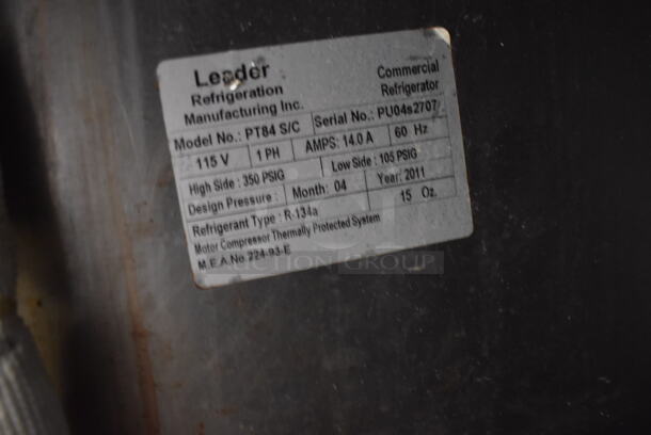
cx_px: 326
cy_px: 218
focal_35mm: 30
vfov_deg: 43.7
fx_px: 543
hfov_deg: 61.9
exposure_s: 1/10
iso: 3200
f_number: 3.5
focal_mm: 20
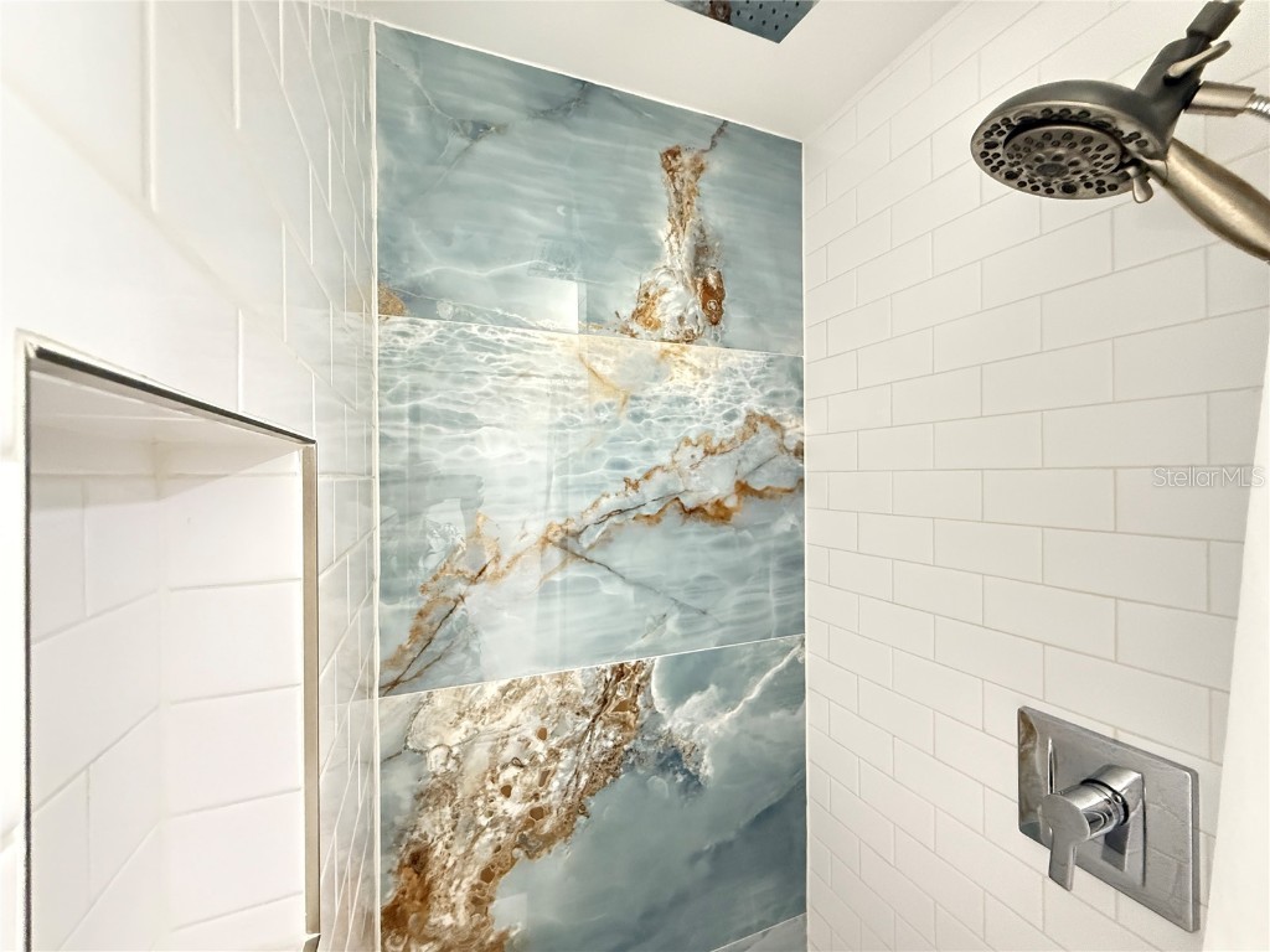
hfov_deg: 102.1
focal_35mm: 14
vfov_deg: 85.7
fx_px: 514
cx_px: 635
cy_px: 476
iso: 1000
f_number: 2.2
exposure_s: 1/40
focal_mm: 2.22
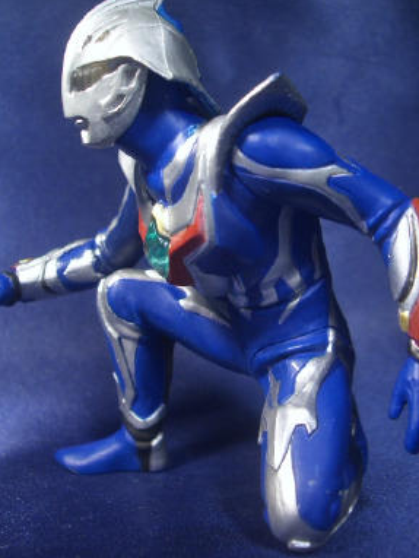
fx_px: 661
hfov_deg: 35.2
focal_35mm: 41
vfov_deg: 45.7
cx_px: 220
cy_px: 254
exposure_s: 1/60
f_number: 2.6
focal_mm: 5.8
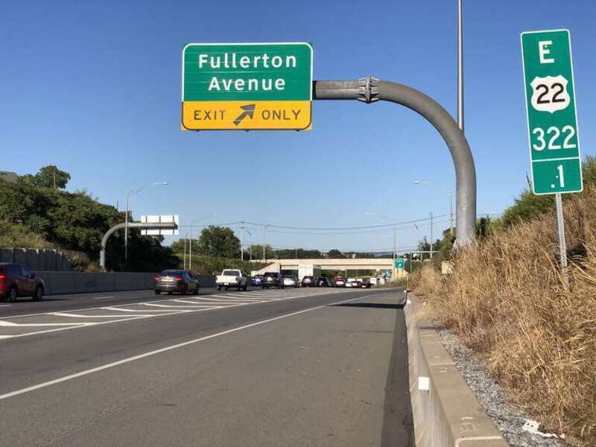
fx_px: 895
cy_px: 224
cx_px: 298
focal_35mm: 52
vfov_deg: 28.0
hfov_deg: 36.8
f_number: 2.4
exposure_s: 1/1453
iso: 16
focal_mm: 6
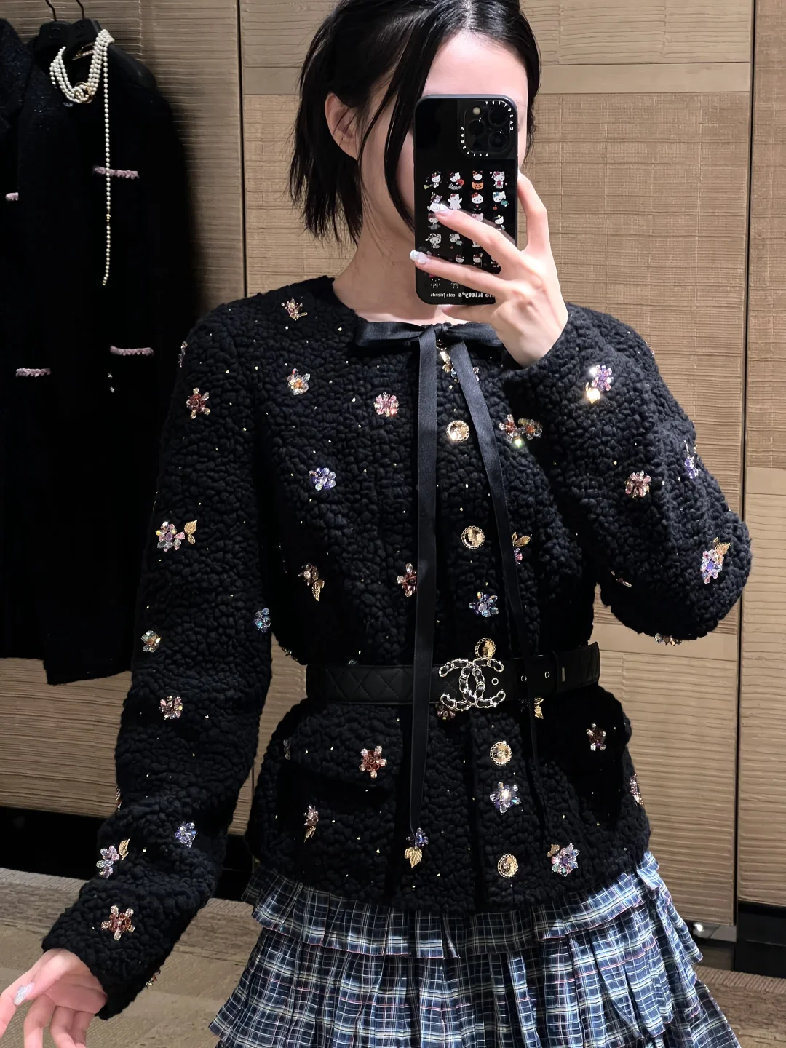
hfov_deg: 19.1
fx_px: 2331
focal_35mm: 77
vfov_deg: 25.3
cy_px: 524
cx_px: 393
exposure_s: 1/41
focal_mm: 9
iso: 320
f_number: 2.8
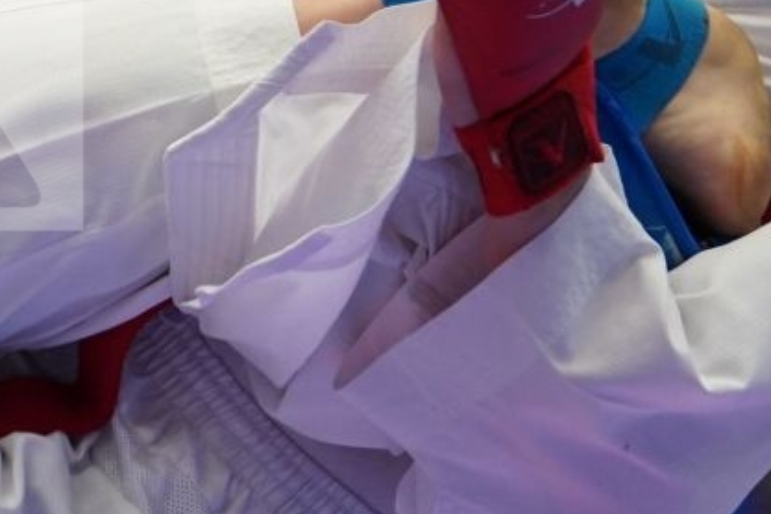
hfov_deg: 3.5
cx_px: -716
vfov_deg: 2.3
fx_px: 12678
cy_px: 63
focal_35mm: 592
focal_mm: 137
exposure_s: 1/1000
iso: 2000
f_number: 2.8
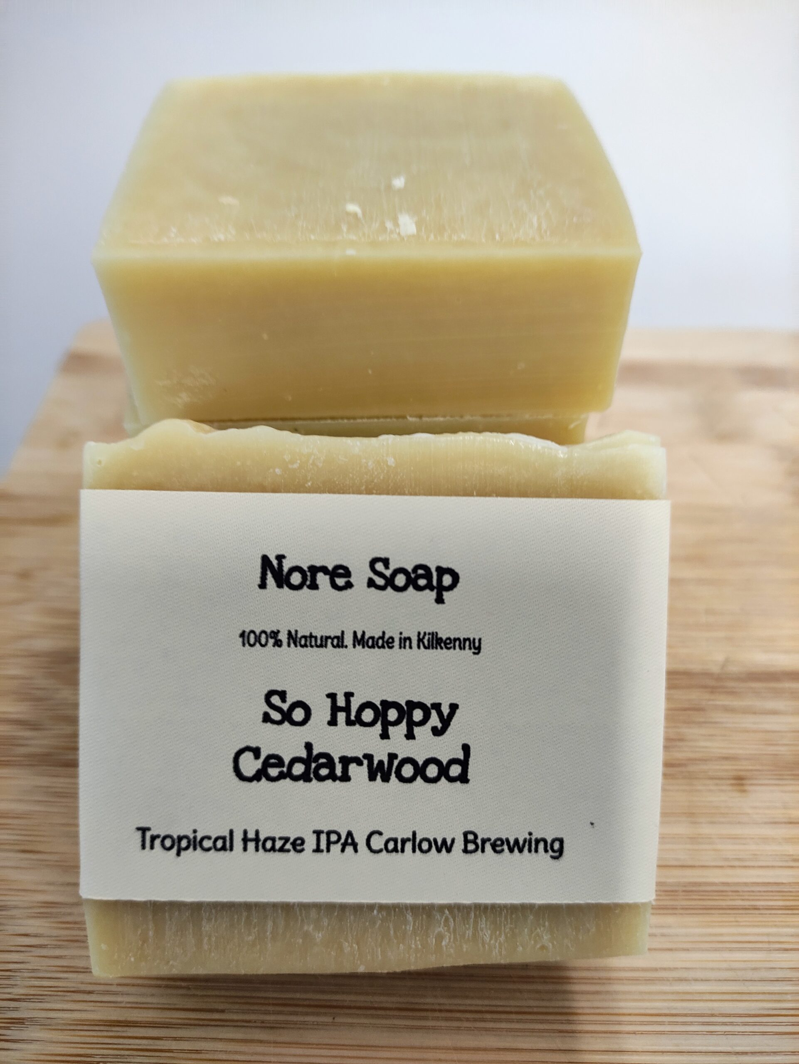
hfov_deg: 54.9
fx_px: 769
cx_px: 400
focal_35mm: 25
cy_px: 532
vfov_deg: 69.4
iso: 382
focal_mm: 5.43
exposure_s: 1/33
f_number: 1.89
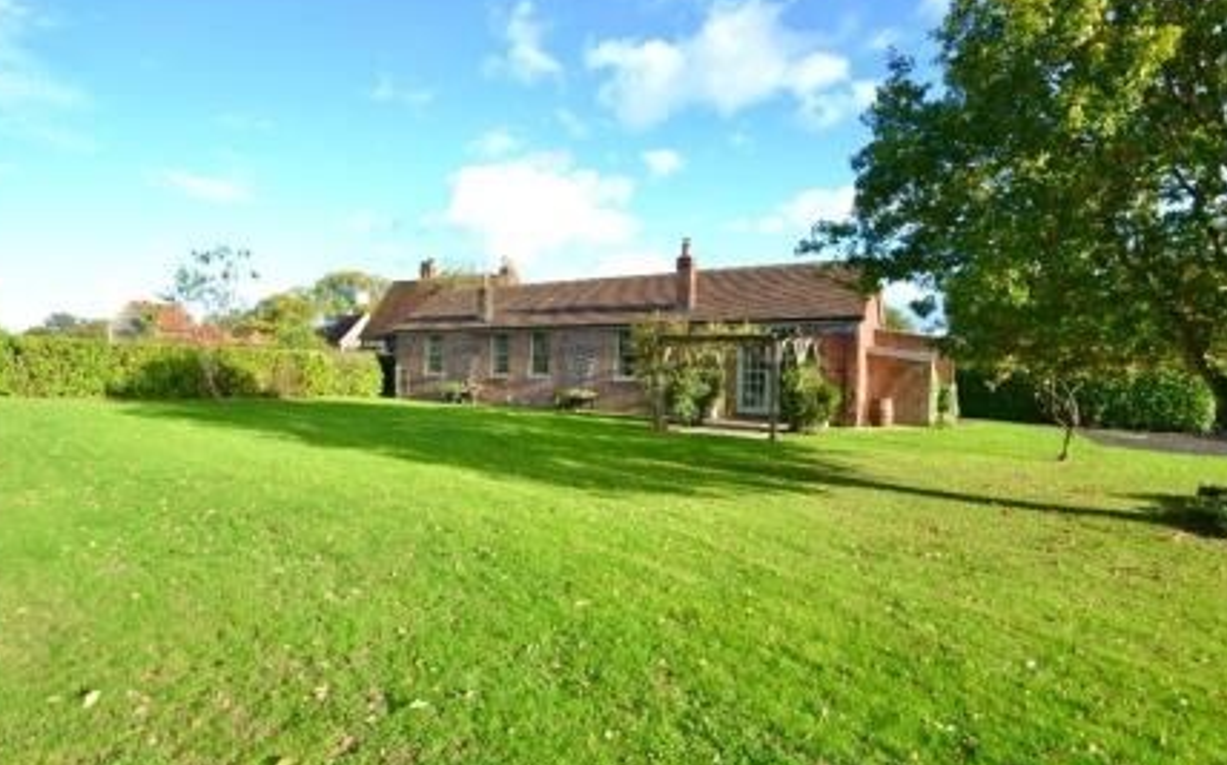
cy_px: 365
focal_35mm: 17
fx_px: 568
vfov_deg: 67.9
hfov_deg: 94.4
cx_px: 593
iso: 100
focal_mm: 10
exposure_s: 1/160
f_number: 6.3
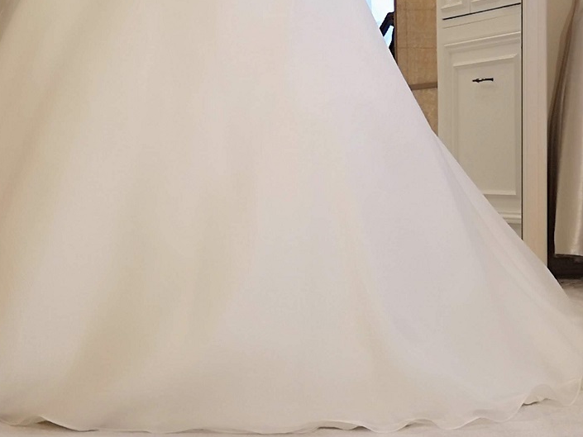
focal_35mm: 118
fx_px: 1988
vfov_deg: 12.5
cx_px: 313
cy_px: 72
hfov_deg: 16.7
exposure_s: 1/152
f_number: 1.8
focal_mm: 3.95
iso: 50
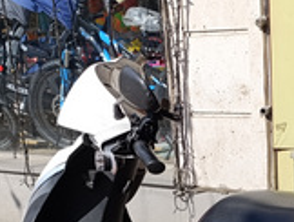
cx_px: 234
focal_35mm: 85
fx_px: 723
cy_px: 338
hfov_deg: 22.7
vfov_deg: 15.9
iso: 50
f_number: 1.6
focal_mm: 6.14
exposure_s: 1/526
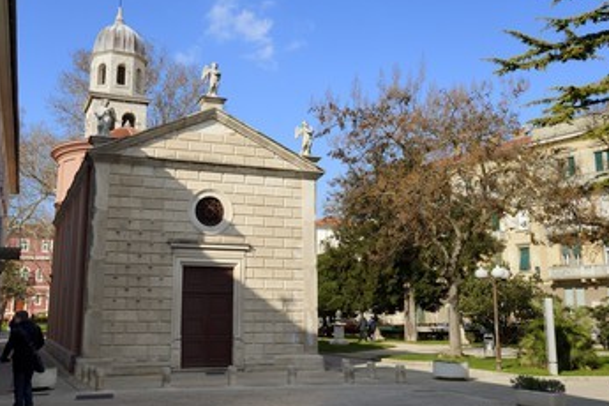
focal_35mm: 39
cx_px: 270
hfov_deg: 49.5
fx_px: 660
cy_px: 196
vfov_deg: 34.2
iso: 200
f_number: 16
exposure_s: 1/160
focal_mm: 32
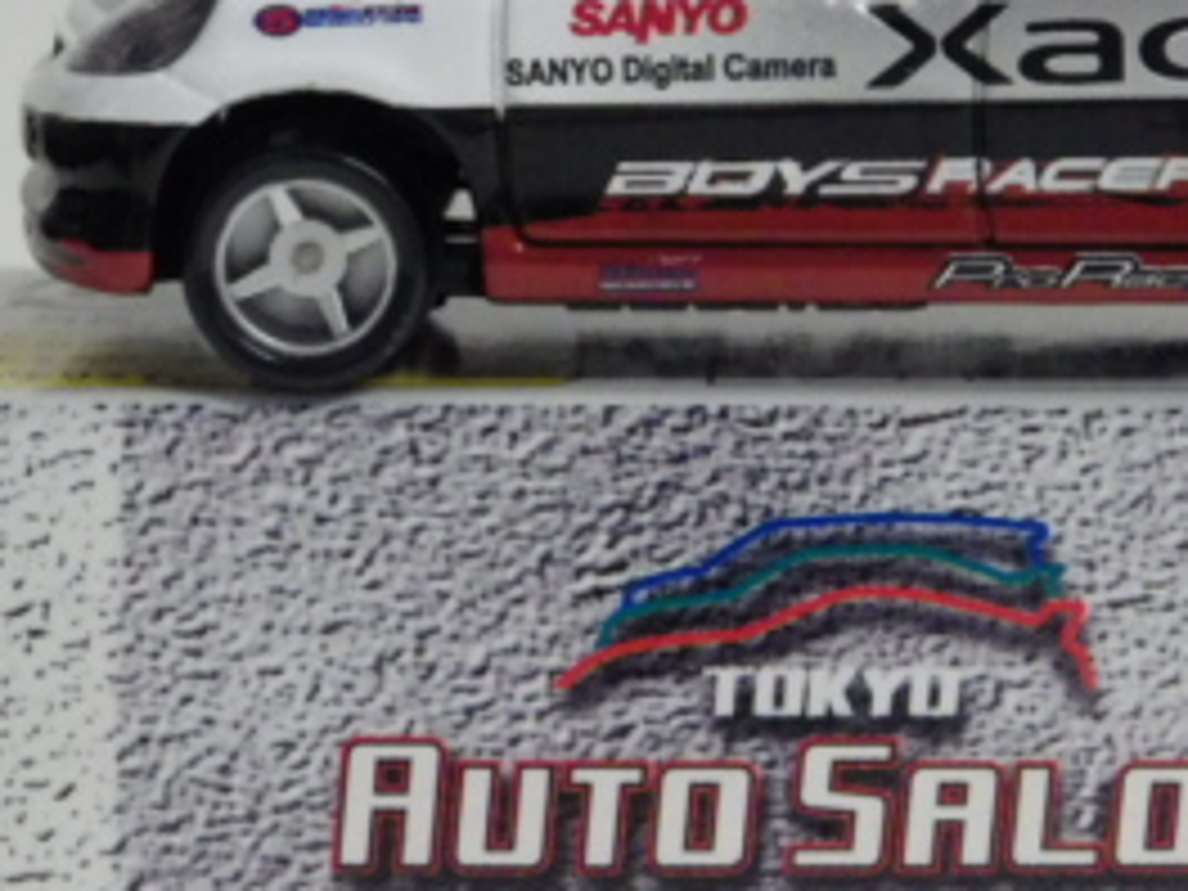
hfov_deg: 9.4
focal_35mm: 211
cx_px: 738
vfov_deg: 7.0
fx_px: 7241
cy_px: 396
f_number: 4.4
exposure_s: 1/60
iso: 800
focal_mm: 15.6
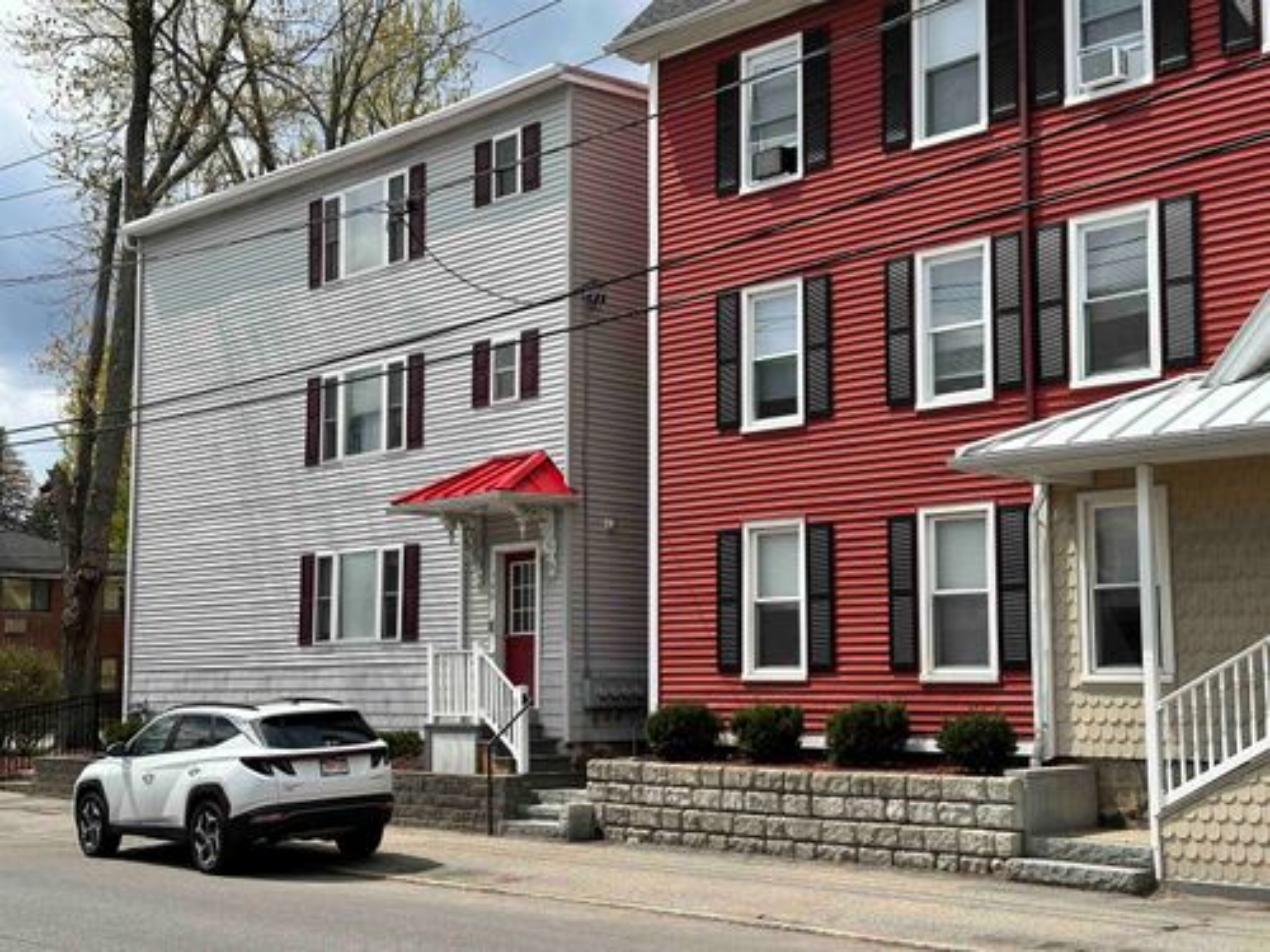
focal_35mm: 48
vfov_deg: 30.3
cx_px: 635
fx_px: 1761
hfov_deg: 39.7
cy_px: 476
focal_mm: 6.86
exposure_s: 1/4367
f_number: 1.78
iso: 64
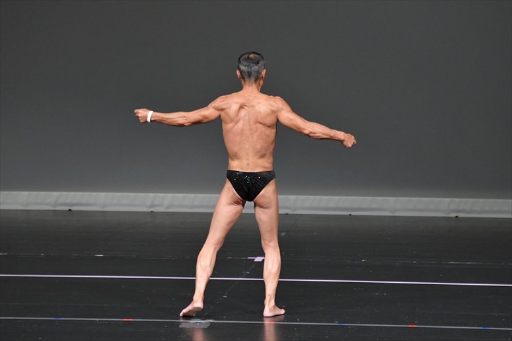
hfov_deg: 6.5
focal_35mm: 315
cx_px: 256
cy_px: 170
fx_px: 4478
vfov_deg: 4.4
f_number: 5.6
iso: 4000
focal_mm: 210
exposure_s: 1/400
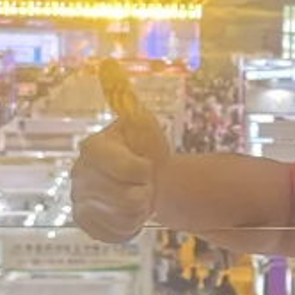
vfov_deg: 9.1
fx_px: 1851
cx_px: 425
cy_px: 94
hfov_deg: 8.9
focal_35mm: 192
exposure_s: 1/100
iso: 125
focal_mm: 5.1
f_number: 1.6
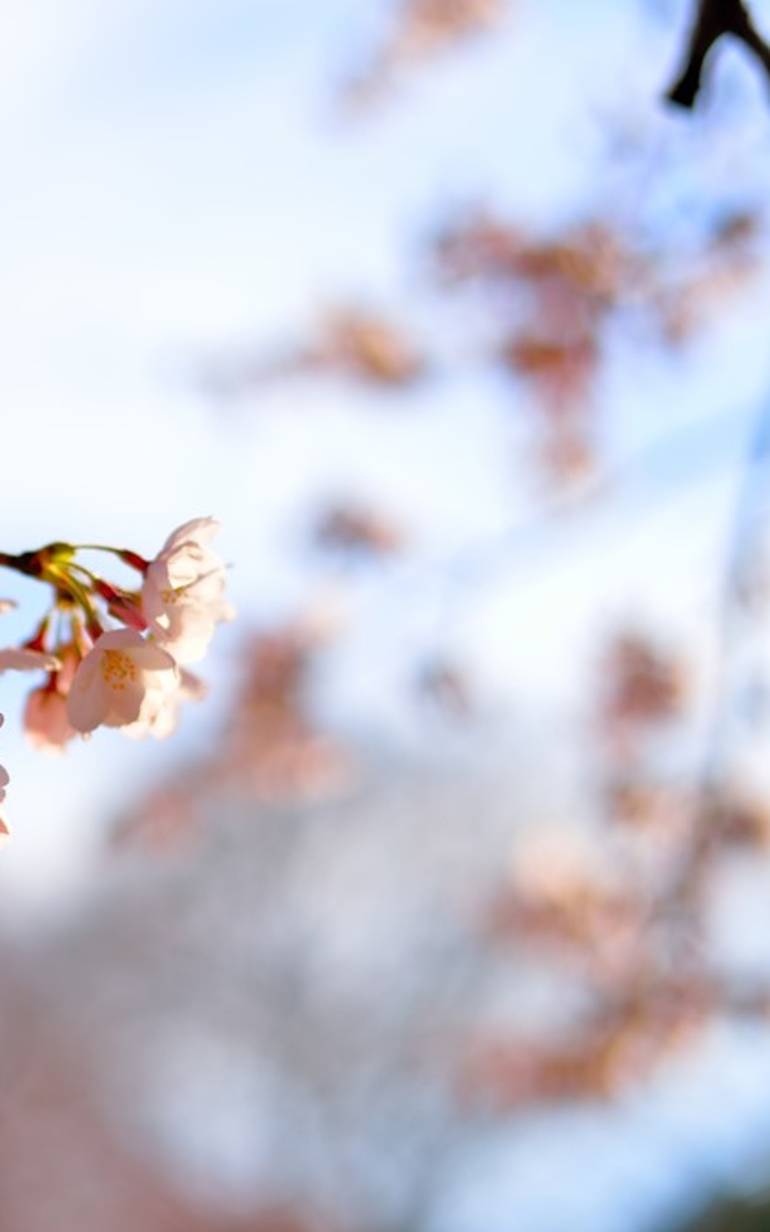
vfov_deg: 26.8
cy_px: 614
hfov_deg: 16.5
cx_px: -42
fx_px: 2586
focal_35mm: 77
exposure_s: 1/4000
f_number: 2.5
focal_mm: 50
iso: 100
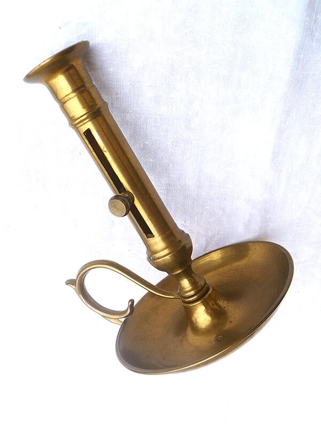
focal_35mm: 36
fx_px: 445
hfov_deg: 39.7
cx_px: 160
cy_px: 214
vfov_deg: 51.4
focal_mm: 6.5
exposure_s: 1/1000
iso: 80
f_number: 3.6
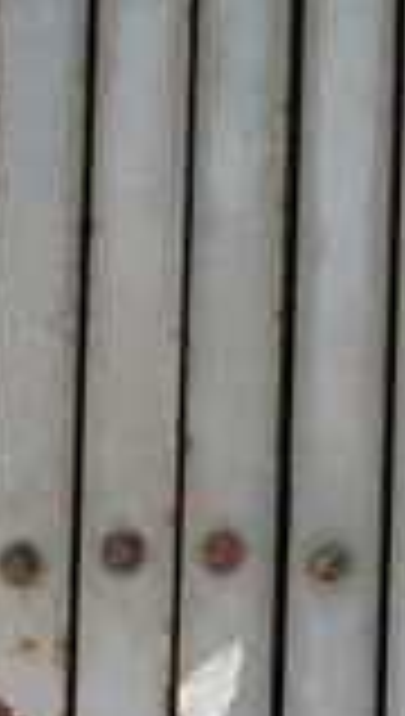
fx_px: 4788
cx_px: 1508
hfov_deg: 4.5
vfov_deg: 8.5
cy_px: -97
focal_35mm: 252
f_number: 4
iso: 1000
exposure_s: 1/160
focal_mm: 38.3
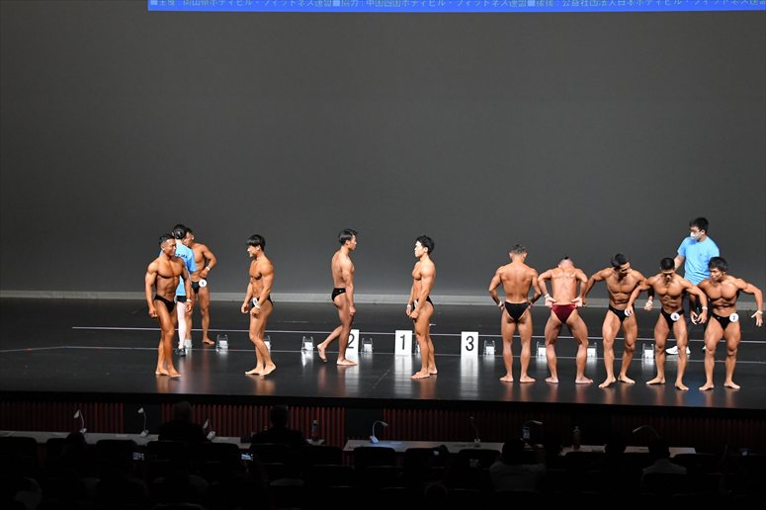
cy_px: 255
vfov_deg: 14.1
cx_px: 383
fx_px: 2063
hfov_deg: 21.0
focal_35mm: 97
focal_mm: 65
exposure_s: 1/400
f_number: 5.6
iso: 4000
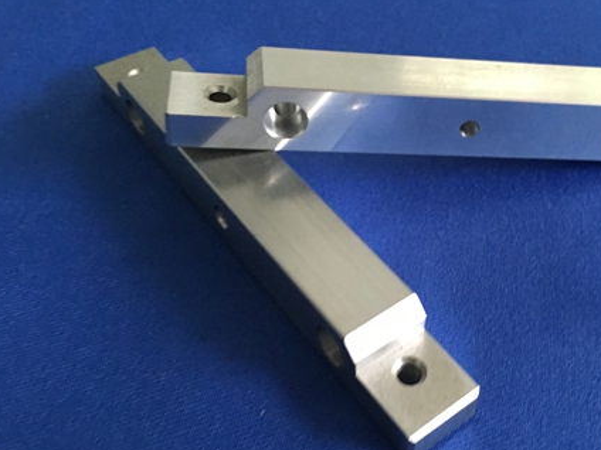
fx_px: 712
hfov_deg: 45.0
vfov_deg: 35.1
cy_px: 222
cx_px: 408
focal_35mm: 41
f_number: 2.2
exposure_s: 1/8
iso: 100
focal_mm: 4.15
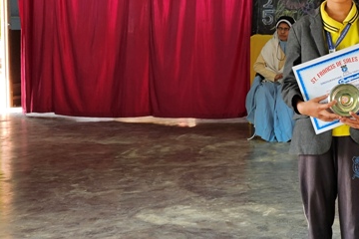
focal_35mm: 68
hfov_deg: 27.0
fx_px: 678
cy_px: 64
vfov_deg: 19.9
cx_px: 404
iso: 50
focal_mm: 5.4
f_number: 1.8
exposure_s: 1/100
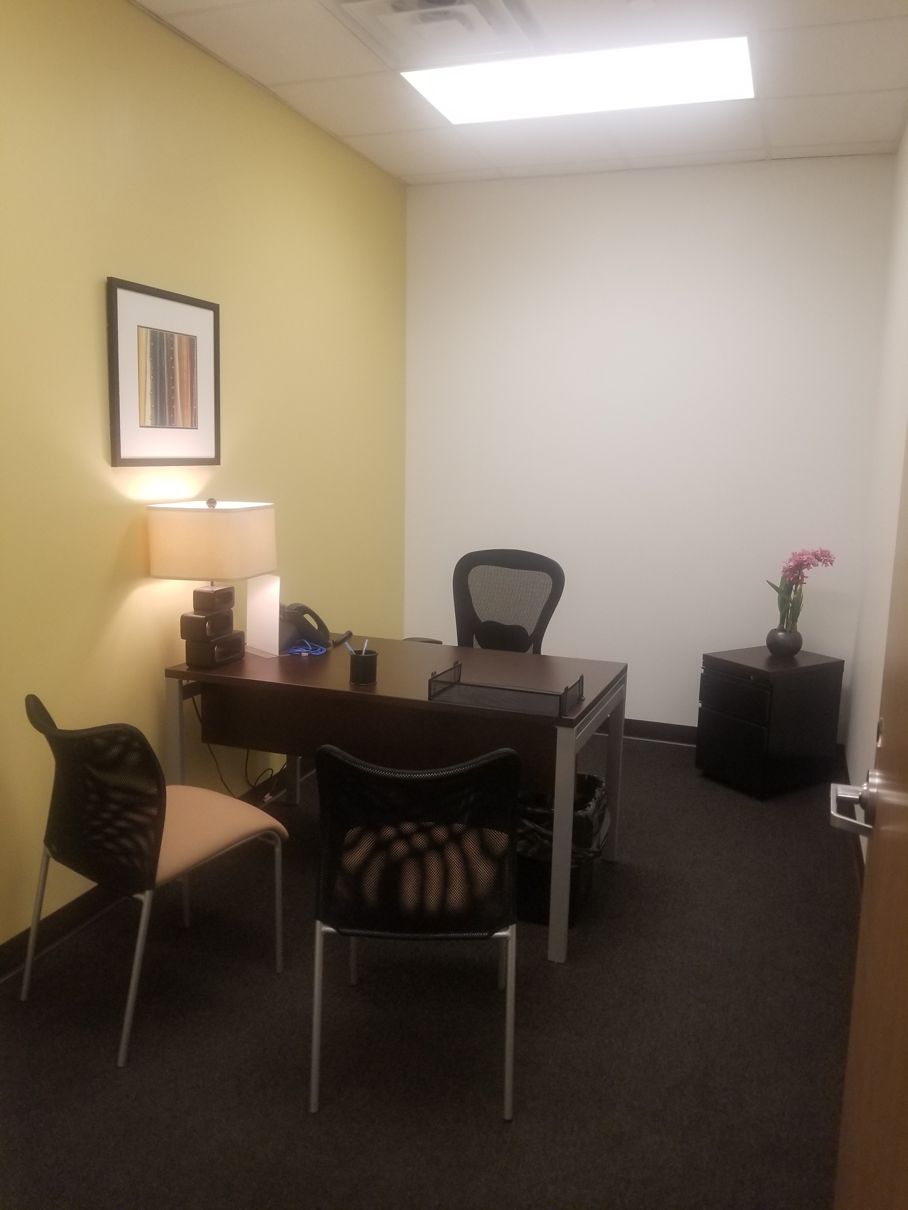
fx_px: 909
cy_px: 605
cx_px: 454
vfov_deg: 67.3
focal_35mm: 26
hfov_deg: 53.1
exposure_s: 1/60
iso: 125
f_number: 1.7
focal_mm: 4.25
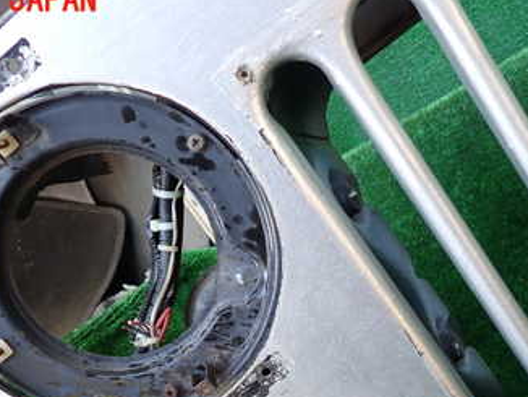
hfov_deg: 41.2
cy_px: 345
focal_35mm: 46
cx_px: 288
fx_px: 702
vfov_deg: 30.4
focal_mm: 4.5
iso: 160
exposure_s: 1/60
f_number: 2
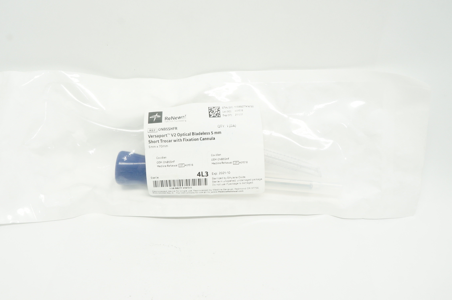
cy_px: 143
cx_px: 209
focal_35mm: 36
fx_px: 452
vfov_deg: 36.8
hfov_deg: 53.1
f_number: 11
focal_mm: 22
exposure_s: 1/15
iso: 400
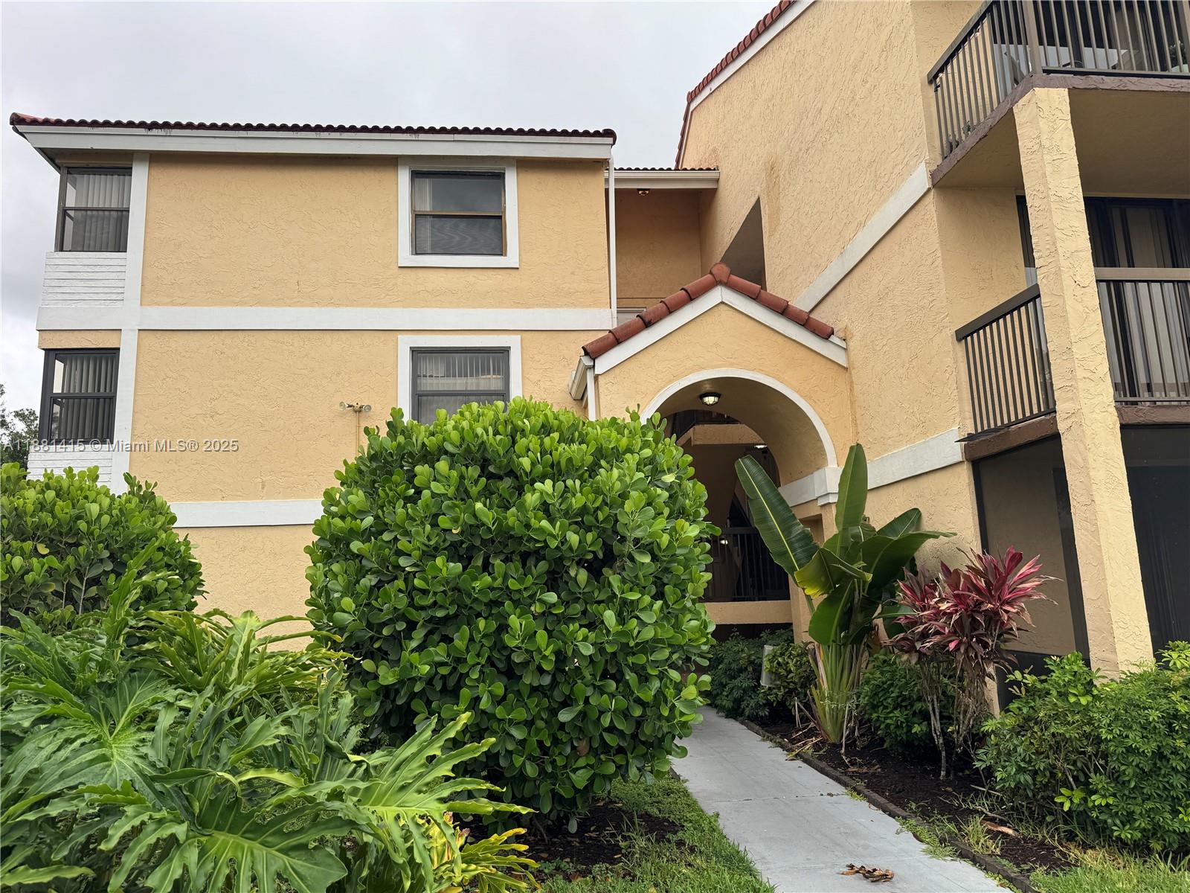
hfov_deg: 71.6
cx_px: 595
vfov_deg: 56.8
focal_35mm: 24
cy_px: 446
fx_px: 825
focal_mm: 6.76
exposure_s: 1/853
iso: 80
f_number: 1.78
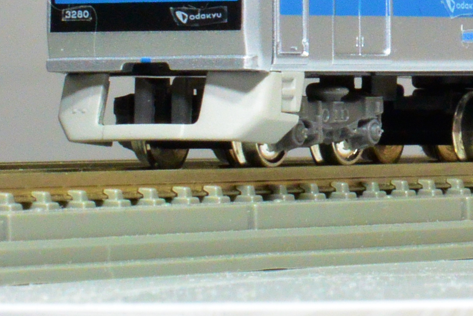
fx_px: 4836
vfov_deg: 3.7
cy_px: -119
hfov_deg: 5.6
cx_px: 690
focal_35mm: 368
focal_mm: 40
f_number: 20
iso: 800
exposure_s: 1/5
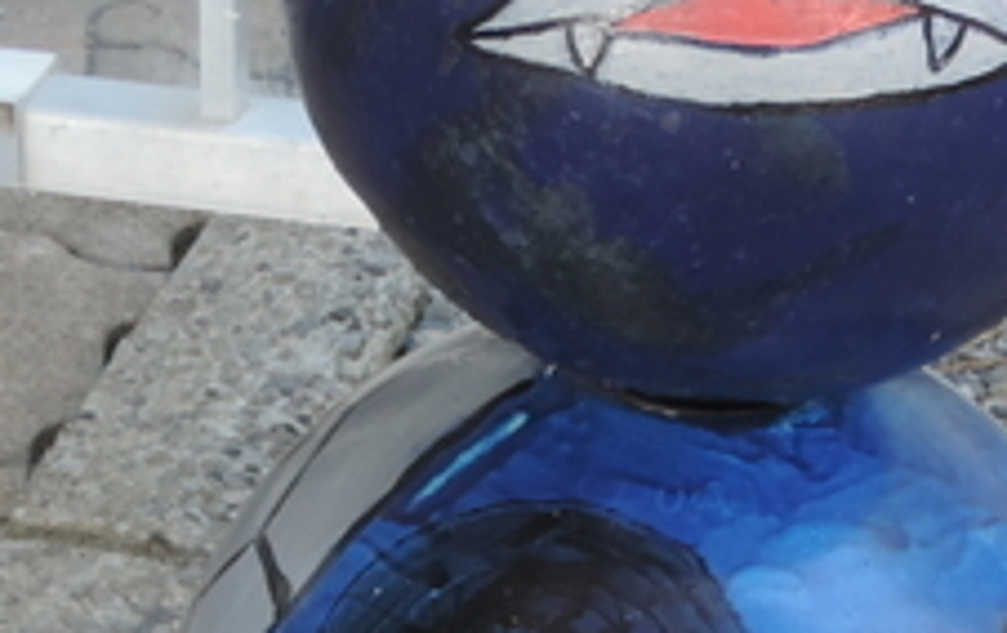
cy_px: 571
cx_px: 477
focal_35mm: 176
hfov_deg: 11.9
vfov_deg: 7.5
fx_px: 4837
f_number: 3.5
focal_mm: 8.3
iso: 160
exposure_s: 1/50
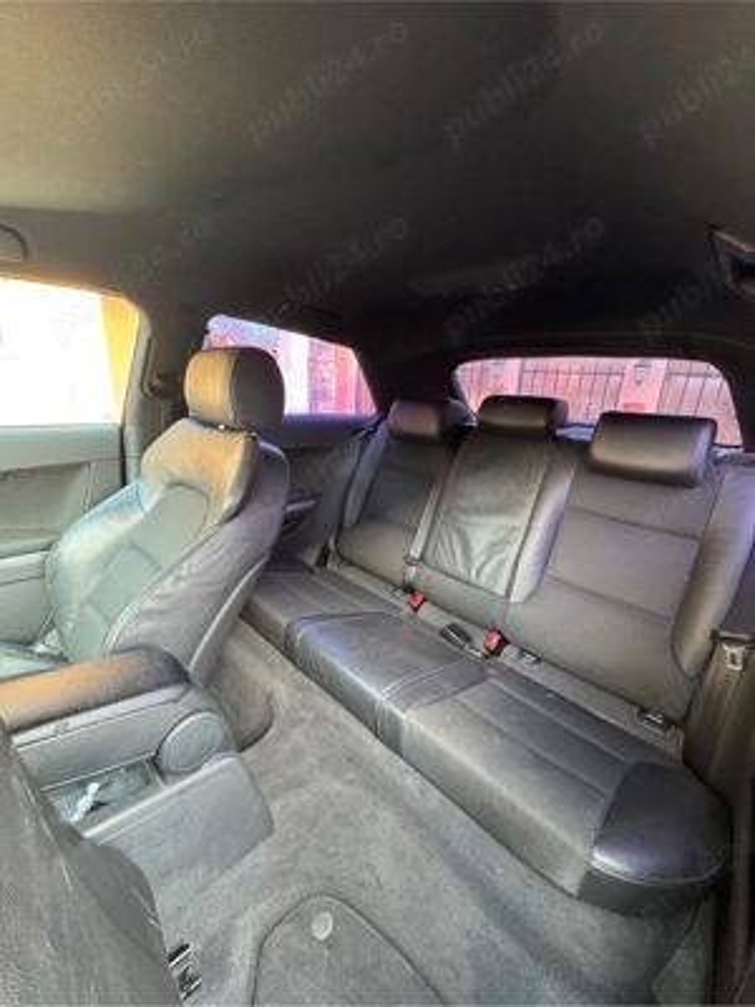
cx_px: 378
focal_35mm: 14
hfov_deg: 85.7
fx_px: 407
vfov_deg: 102.1
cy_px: 504
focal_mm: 2.22
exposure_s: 1/60
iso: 500
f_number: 2.2
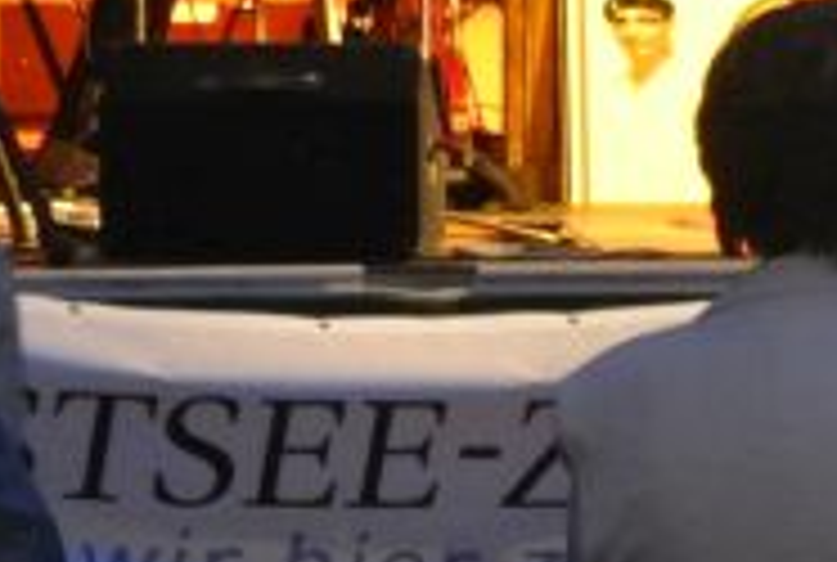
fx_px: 9719
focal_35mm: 417
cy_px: -76
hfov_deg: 4.9
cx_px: 999
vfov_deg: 3.3
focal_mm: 30
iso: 1600
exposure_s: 1/13
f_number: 5.6
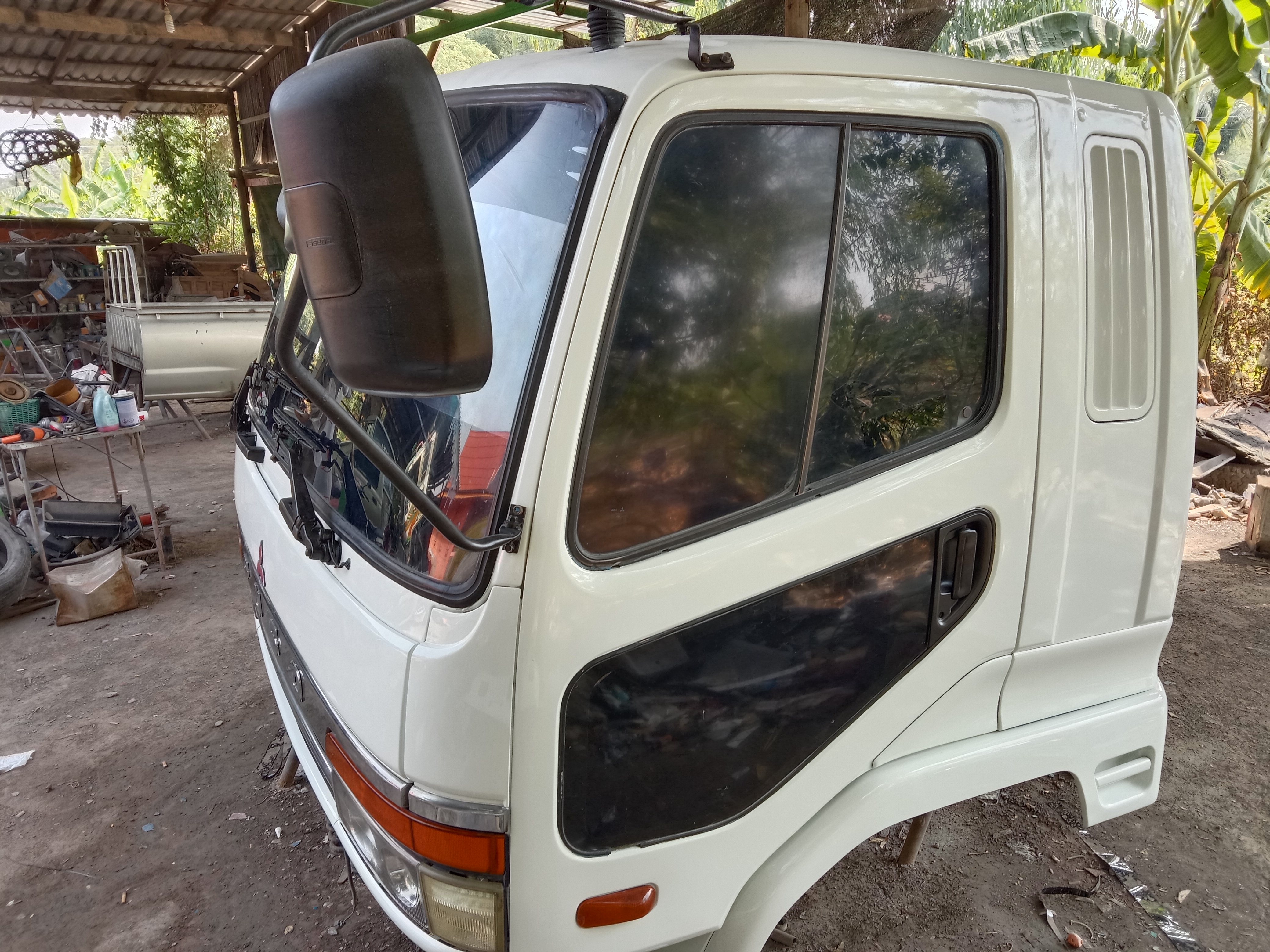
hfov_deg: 67.3
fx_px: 954
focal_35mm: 26
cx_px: 635
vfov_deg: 53.1
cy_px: 476
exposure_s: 1/100
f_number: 2.2
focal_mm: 3.65
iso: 129
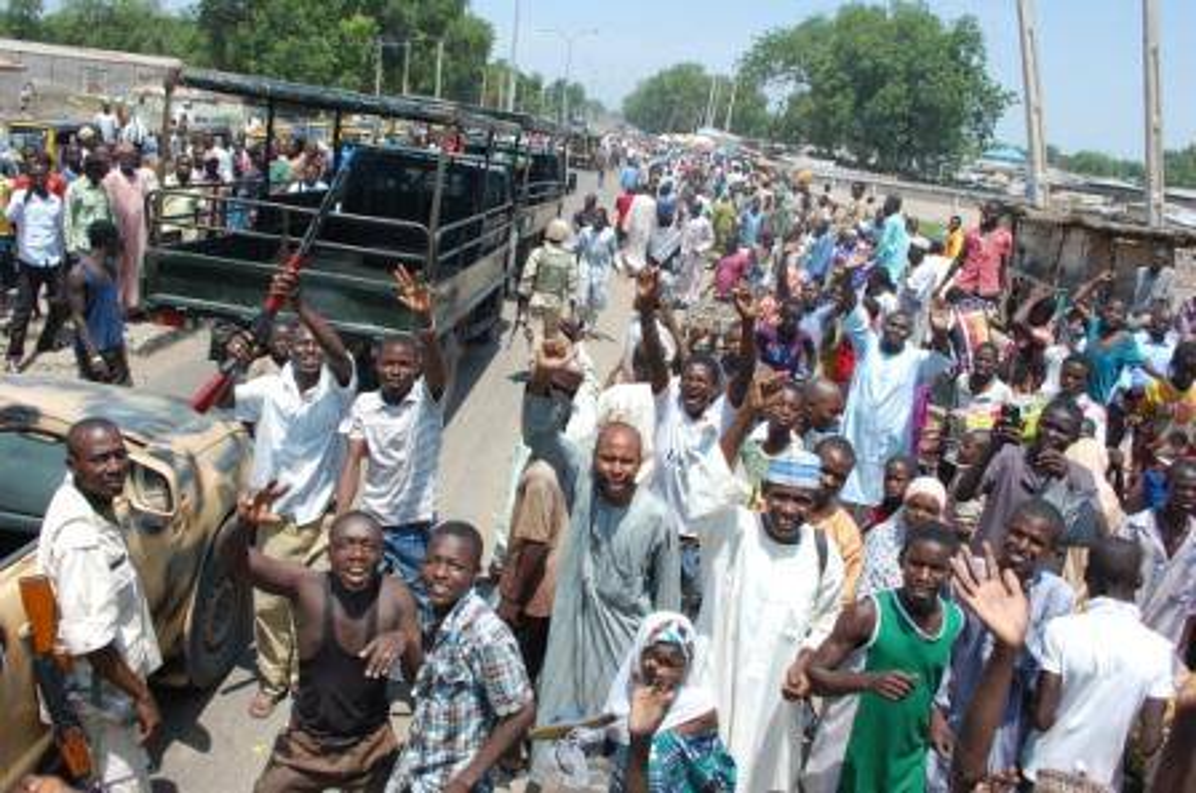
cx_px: 598
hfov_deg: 62.0
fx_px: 995
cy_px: 396
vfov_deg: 43.5
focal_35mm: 30
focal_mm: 20
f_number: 9
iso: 200
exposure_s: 1/320
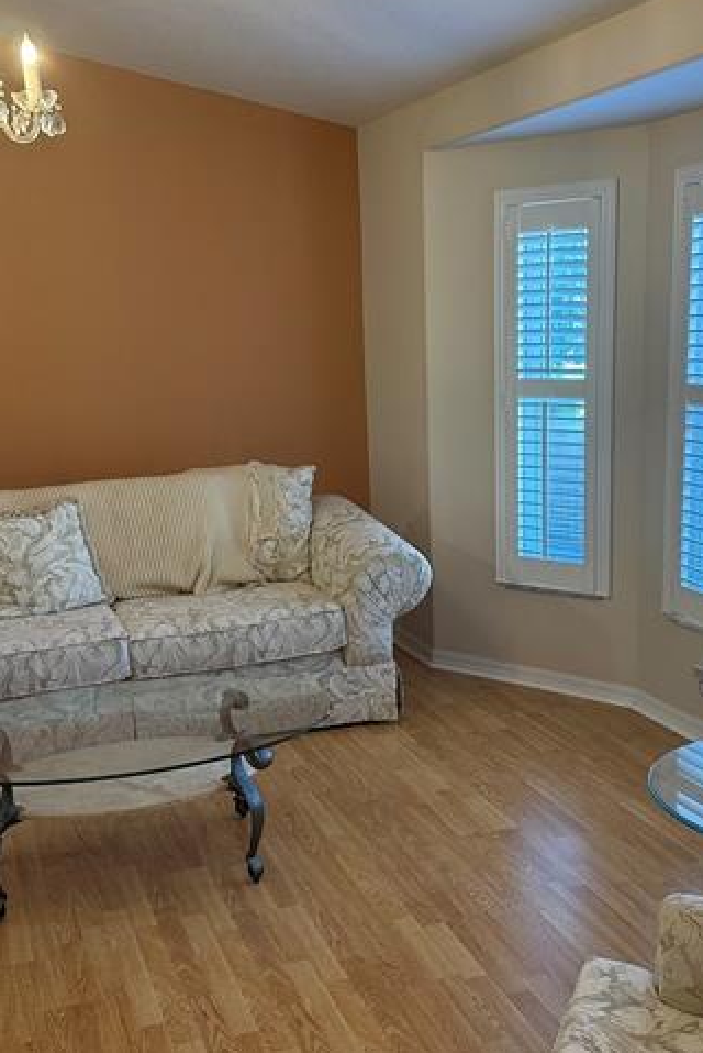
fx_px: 1170
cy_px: 539
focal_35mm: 40
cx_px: 382
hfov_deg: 33.4
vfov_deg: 48.4
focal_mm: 6.86
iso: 200
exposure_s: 1/120
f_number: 1.78
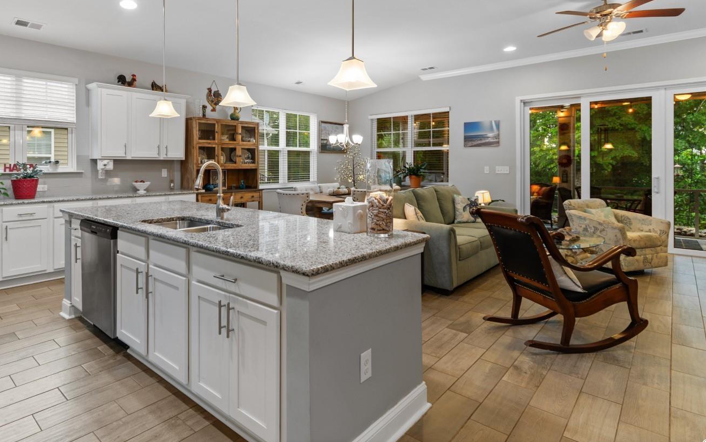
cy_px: 155
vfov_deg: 61.0
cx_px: 299
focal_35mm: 19
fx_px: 366
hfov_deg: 87.3
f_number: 4.5
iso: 100
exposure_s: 1/2
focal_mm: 10
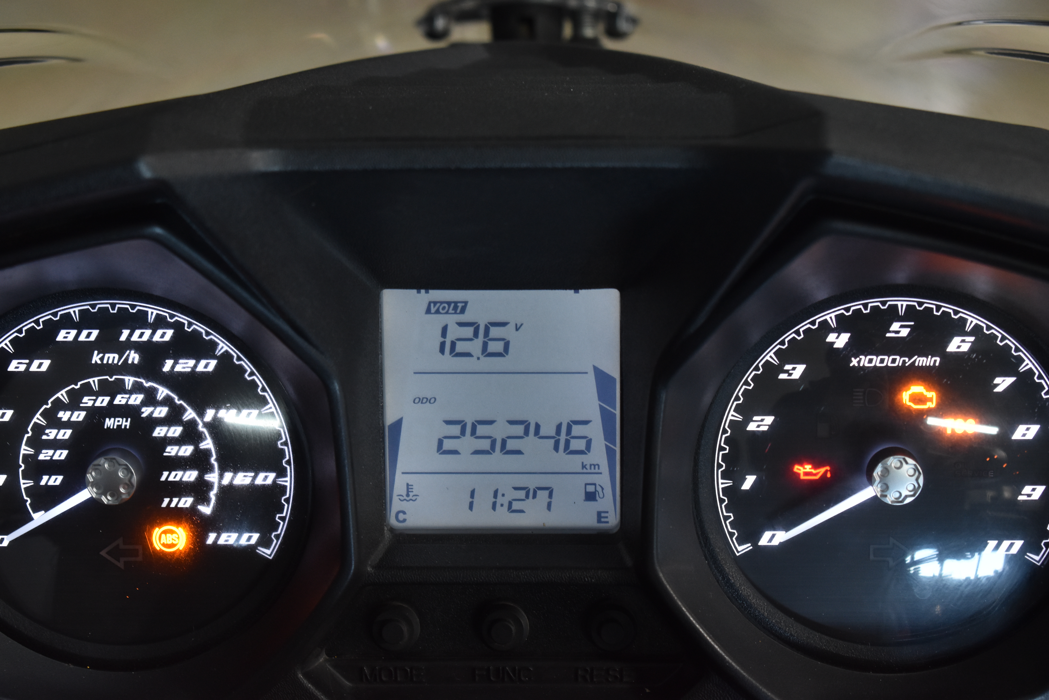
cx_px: 524
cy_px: 350
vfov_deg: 16.6
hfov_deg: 24.6
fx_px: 2404
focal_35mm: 82
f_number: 5.6
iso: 800
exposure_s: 1/50
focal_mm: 55
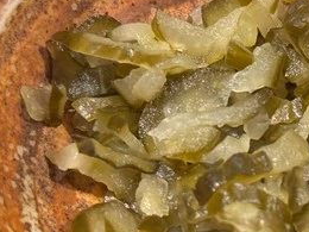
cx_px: 256
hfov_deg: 14.7
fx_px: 1187
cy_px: 144
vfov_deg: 11.1
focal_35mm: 133
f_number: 1.78
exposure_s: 1/40
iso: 250
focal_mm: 6.76
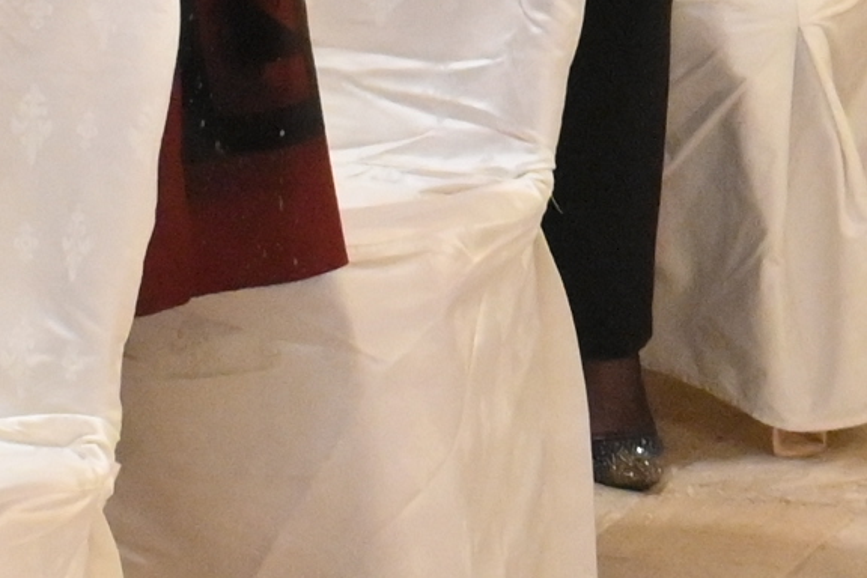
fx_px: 9464
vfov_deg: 3.5
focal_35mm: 393
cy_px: -822
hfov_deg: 5.2
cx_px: 1674
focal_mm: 50
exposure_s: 1/160
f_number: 4
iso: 5000
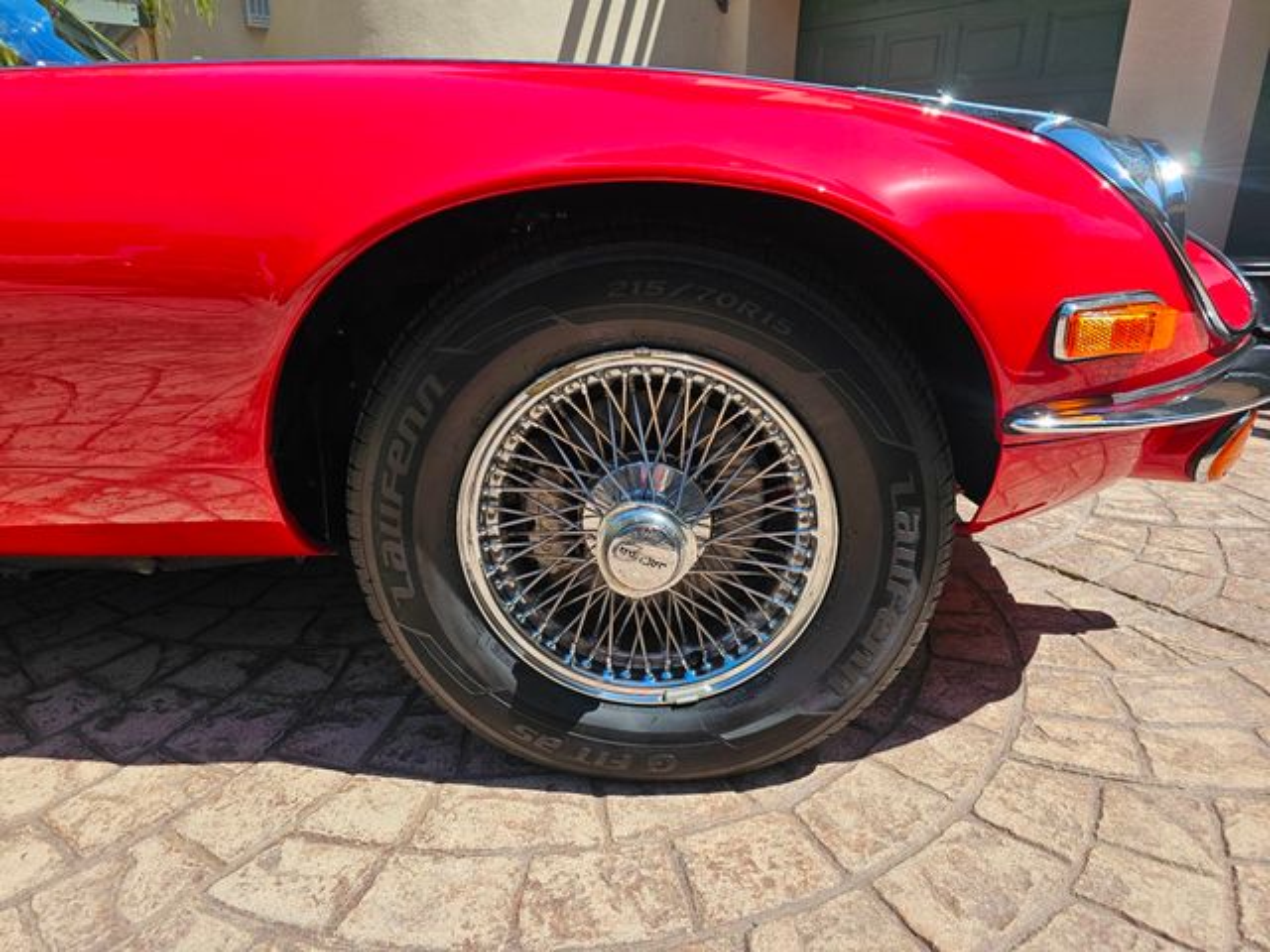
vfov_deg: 58.9
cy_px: 476
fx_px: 844
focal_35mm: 23
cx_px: 635
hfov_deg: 73.9
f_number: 1.7
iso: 25
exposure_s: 1/1005
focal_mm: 6.3
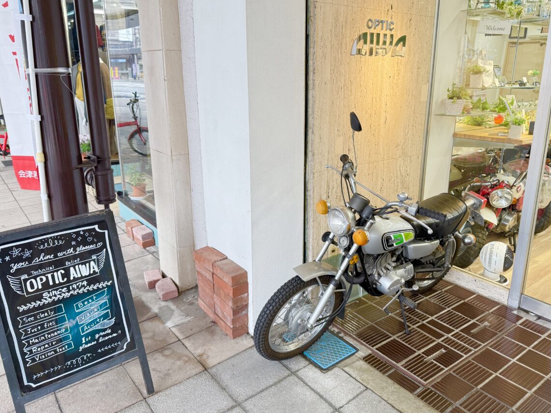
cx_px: 302
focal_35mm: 27
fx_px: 430
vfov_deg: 51.3
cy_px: 188
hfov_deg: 65.2
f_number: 1.78
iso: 160
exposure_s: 1/100
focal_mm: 6.76
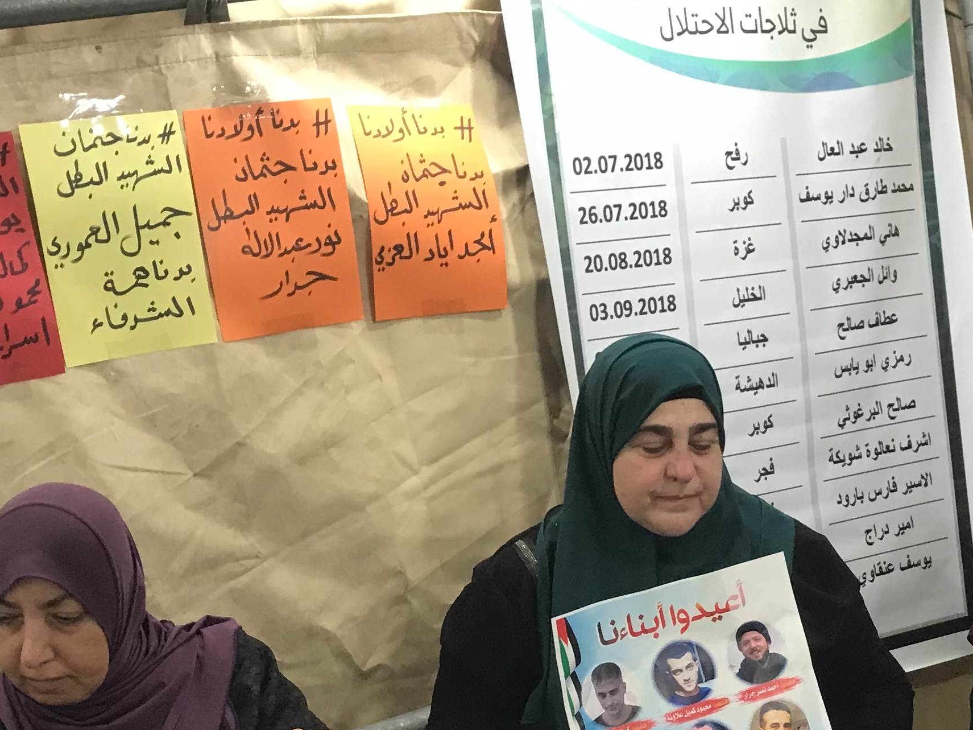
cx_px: 661
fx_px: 1855
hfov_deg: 29.2
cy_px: 661
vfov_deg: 21.7
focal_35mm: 66
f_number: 1.8
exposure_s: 1/25
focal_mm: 3.99
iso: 40
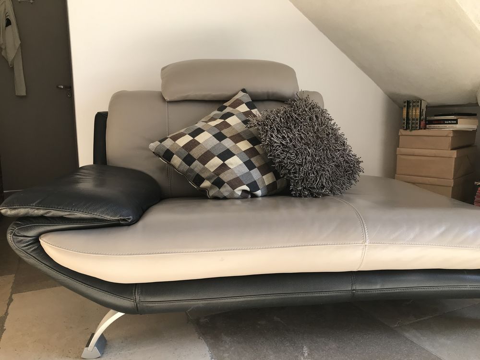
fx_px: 388
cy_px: 180
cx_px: 240
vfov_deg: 49.7
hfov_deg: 63.4
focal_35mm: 28
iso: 25
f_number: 1.8
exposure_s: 1/50
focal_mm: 3.99
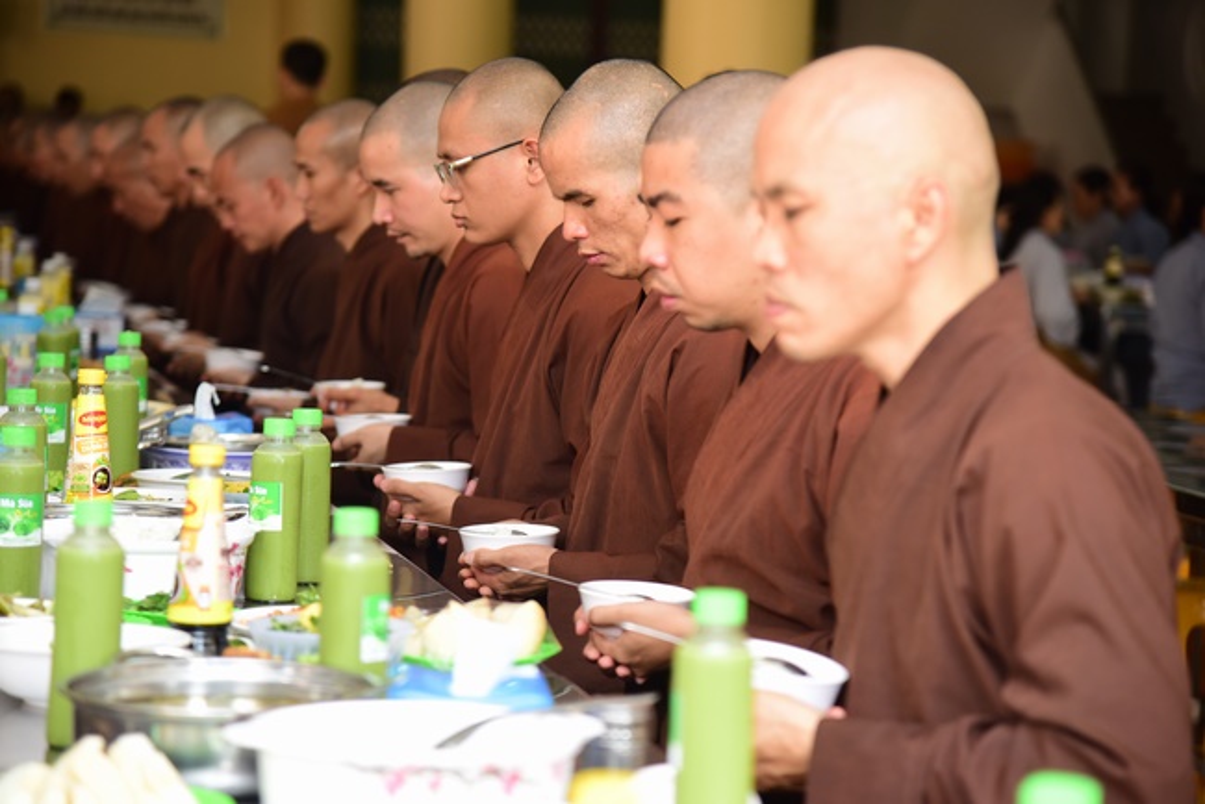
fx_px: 3683
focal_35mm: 110
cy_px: 402
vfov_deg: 12.5
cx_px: 602
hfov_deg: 18.6
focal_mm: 110
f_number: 4.5
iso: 800
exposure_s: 1/160
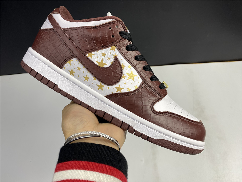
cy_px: 91
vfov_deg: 53.1
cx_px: 121
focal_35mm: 26
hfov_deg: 67.3
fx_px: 182
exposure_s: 1/100
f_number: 1.8
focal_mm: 4.25
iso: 32
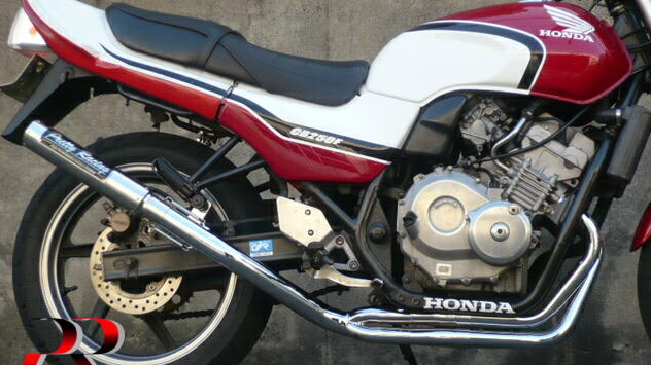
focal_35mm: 85
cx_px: 329
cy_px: 173
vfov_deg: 14.2
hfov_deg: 25.0
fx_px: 1467
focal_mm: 8.4
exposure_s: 1/125
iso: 100
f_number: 3.8
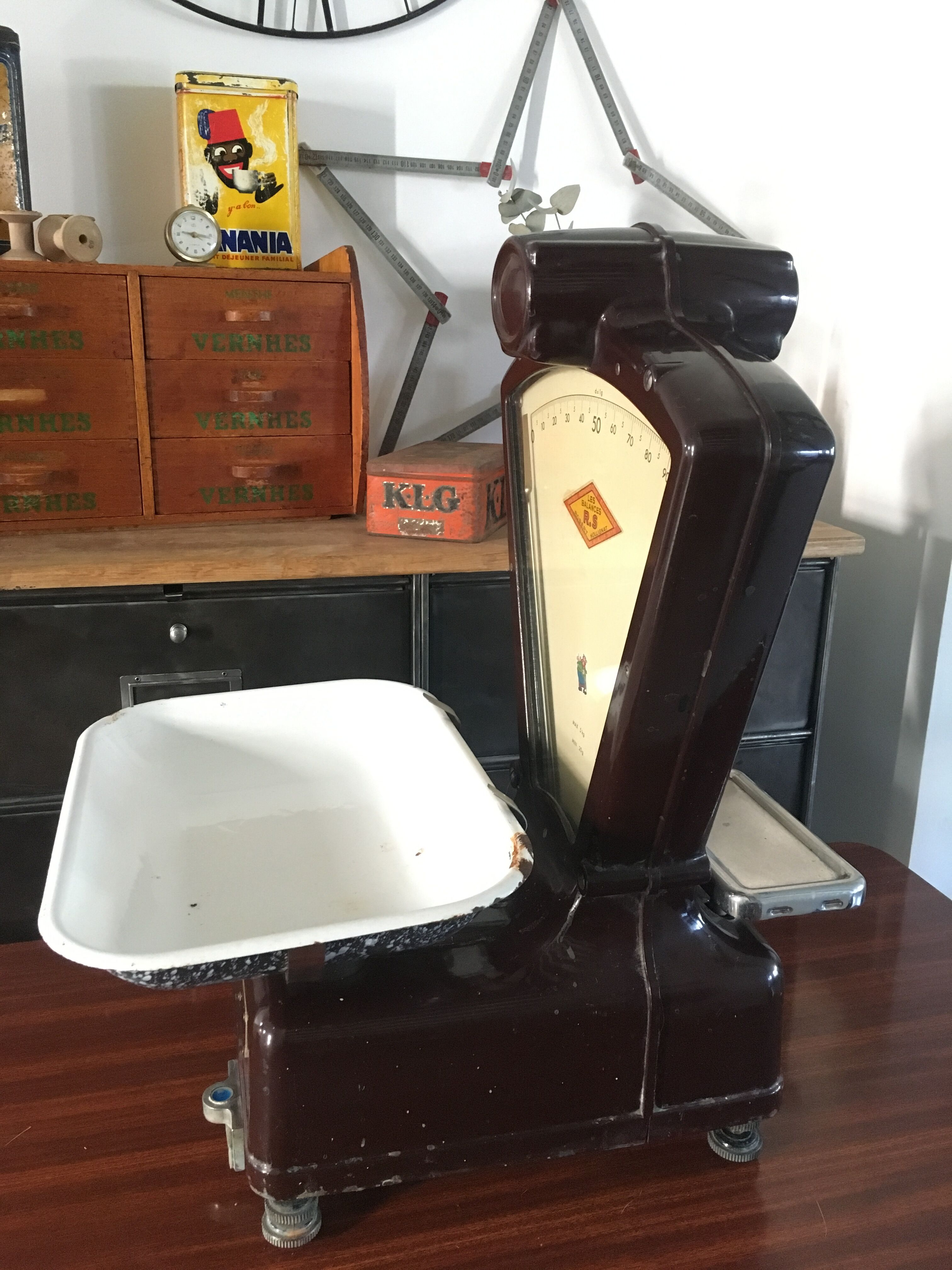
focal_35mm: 29
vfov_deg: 61.7
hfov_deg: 48.2
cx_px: 476
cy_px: 635
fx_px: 1063
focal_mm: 4.15
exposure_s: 1/17
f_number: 2.2
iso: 250
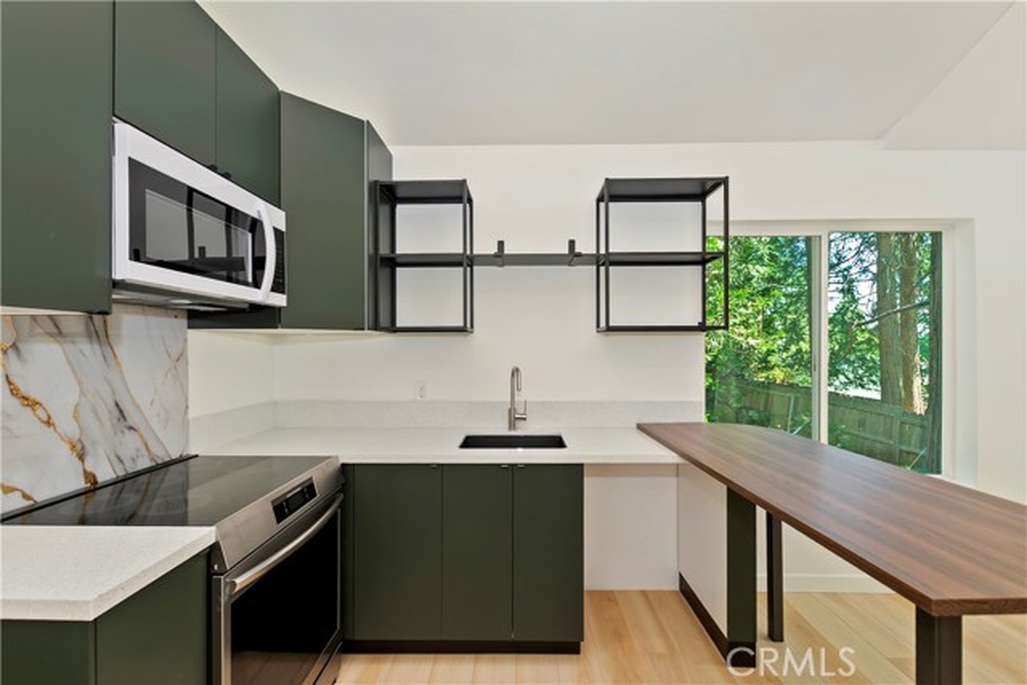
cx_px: 514
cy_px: 342
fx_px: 428
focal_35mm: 15
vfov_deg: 77.4
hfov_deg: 100.4
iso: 400
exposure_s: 1/30
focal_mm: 10
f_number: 8
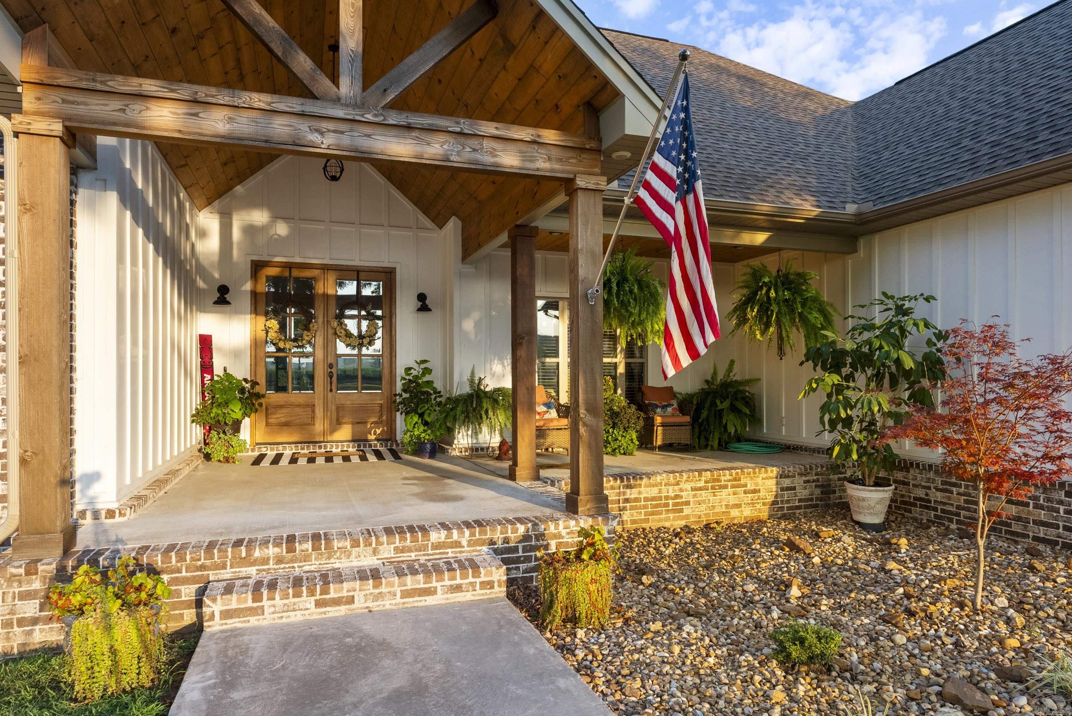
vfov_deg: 57.3
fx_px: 655
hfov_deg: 78.5
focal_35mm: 22
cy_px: 358
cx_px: 536
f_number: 9
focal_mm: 22
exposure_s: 1/160
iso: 640
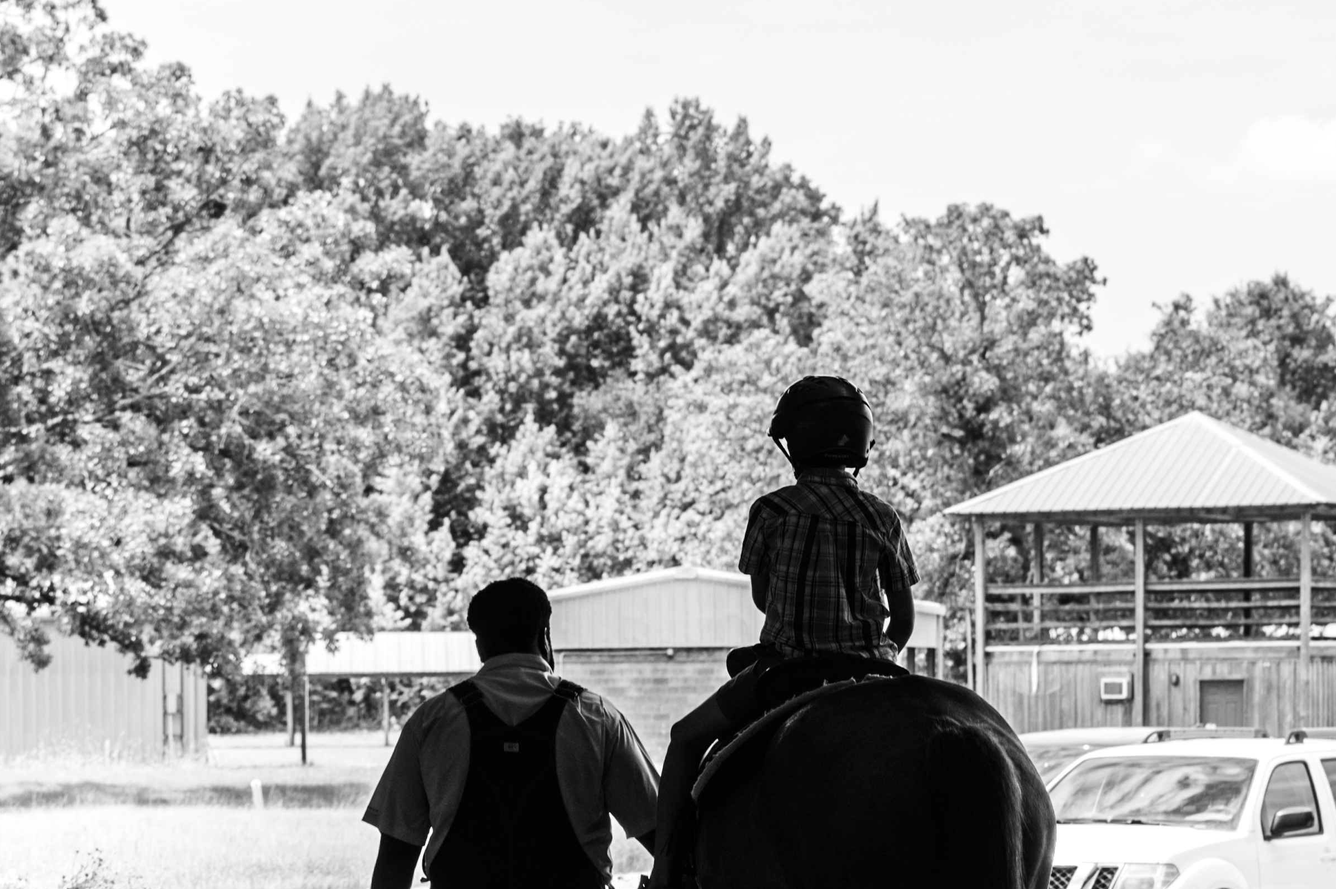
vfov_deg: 8.7
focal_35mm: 156
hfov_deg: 13.2
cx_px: 473
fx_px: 5785
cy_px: 1080
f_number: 5.6
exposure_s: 1/200
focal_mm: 62
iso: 140
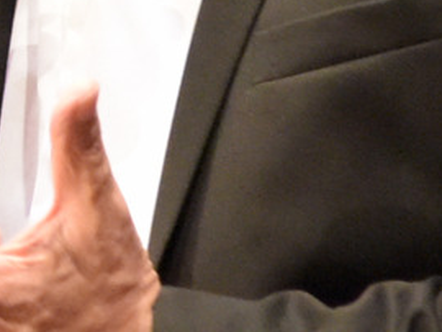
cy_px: -309
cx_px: -309
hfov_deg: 3.0
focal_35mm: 648
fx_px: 8281
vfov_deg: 2.3
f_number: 4
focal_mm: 95
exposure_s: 1/100
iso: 8000
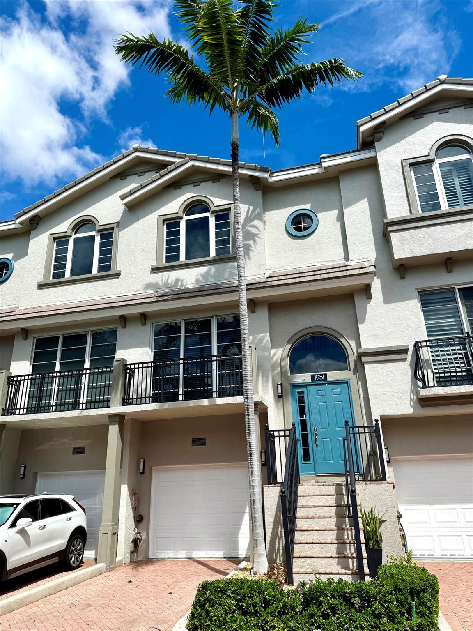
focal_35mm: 24
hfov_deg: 56.8
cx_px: 236
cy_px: 316
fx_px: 437
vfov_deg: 71.6
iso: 80
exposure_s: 1/6173
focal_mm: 6.76
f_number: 1.78
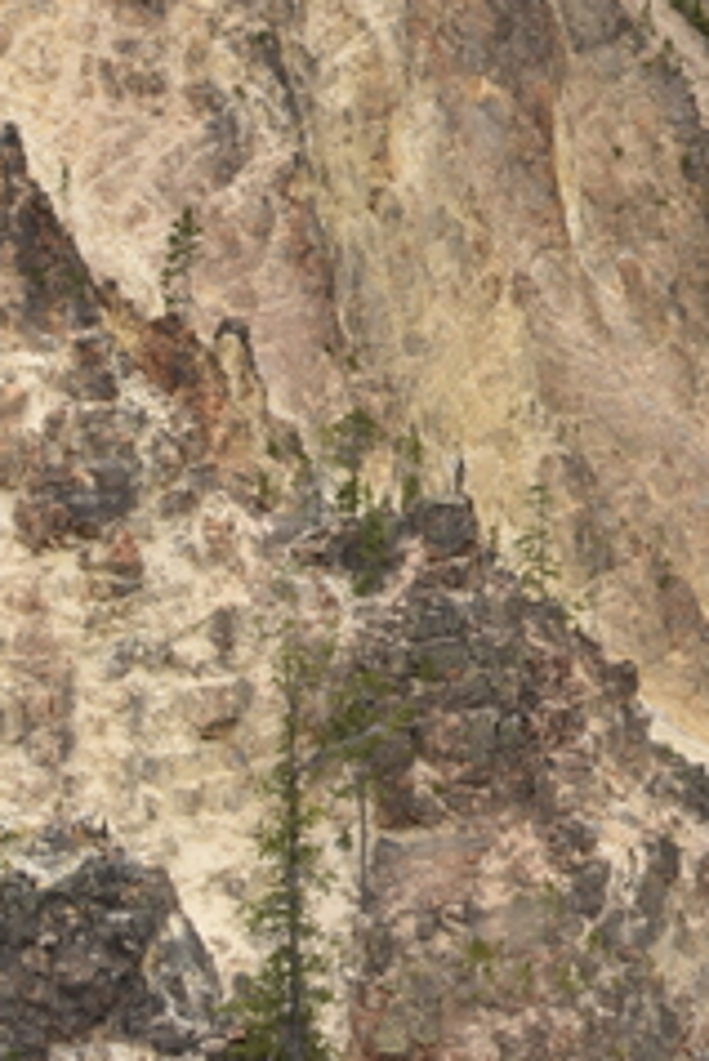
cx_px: 1801
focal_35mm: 242
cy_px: -267
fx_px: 7138
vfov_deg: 8.4
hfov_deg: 5.5
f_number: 6.3
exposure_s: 1/160
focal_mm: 45
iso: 100
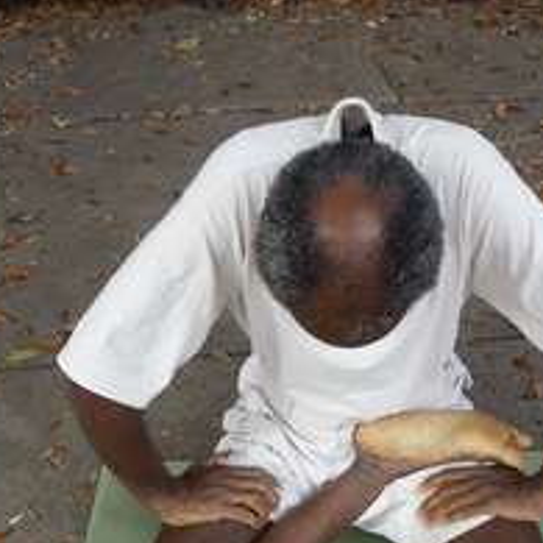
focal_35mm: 86
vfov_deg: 20.0
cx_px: 340
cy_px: 404
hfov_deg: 20.1
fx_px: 1526
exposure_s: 1/160
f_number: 3.5
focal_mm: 6
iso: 80
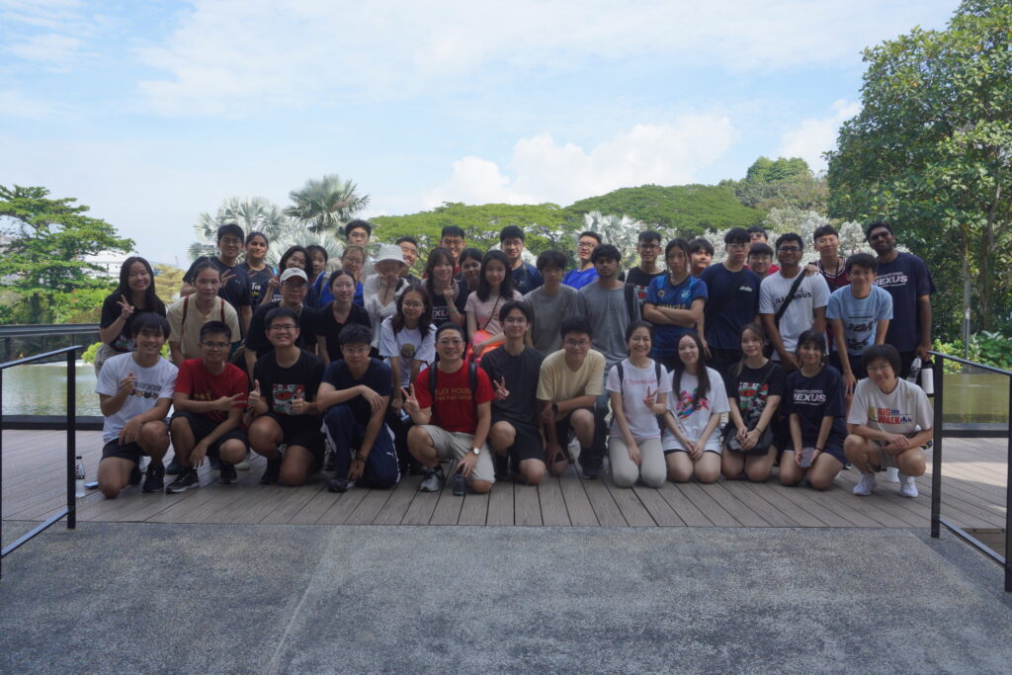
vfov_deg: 43.6
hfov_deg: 61.9
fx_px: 843
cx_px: 506
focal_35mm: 30
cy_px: 338
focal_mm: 20
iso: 400
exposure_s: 1/640
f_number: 7.1
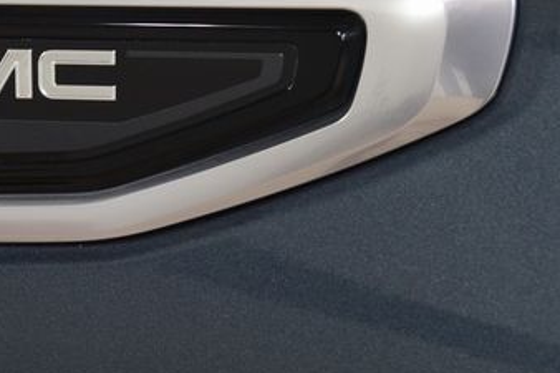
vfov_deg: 6.9
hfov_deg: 10.3
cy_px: 125
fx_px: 3094
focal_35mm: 199
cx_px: 73
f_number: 7.1
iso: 1600
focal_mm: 70
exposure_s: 1/30
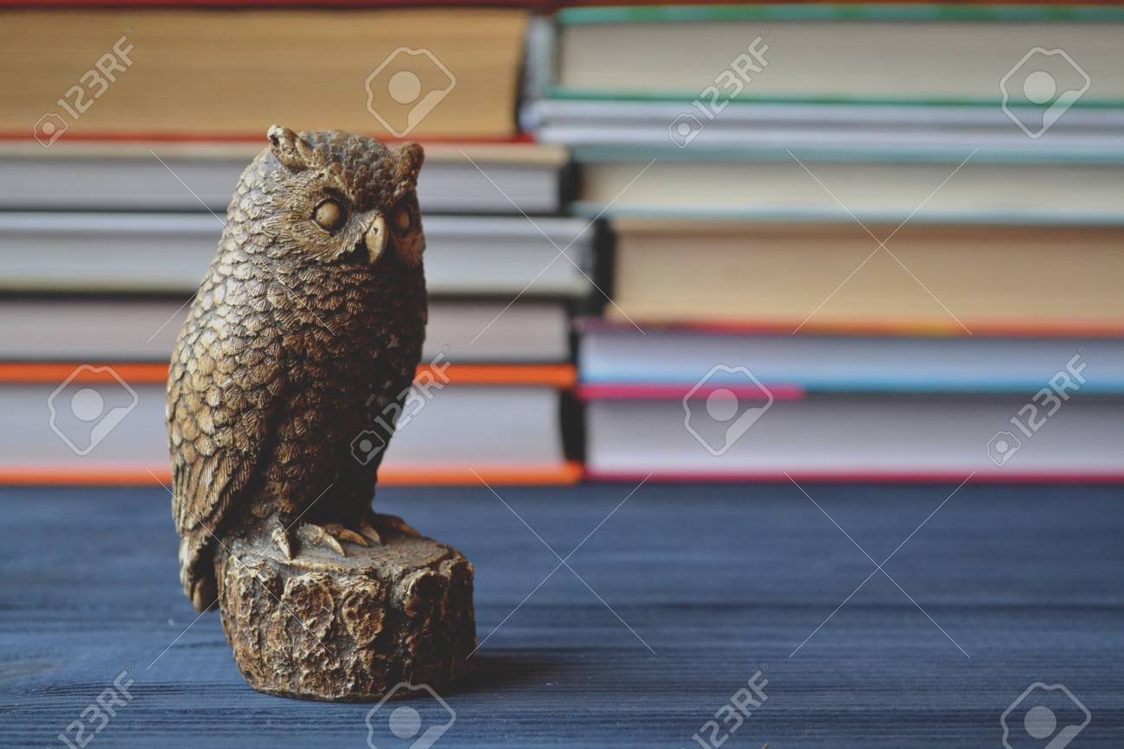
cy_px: 374
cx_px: 562
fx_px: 2107
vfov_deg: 20.2
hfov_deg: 29.9
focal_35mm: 68
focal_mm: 45
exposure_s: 1/60
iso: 1600
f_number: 5.3
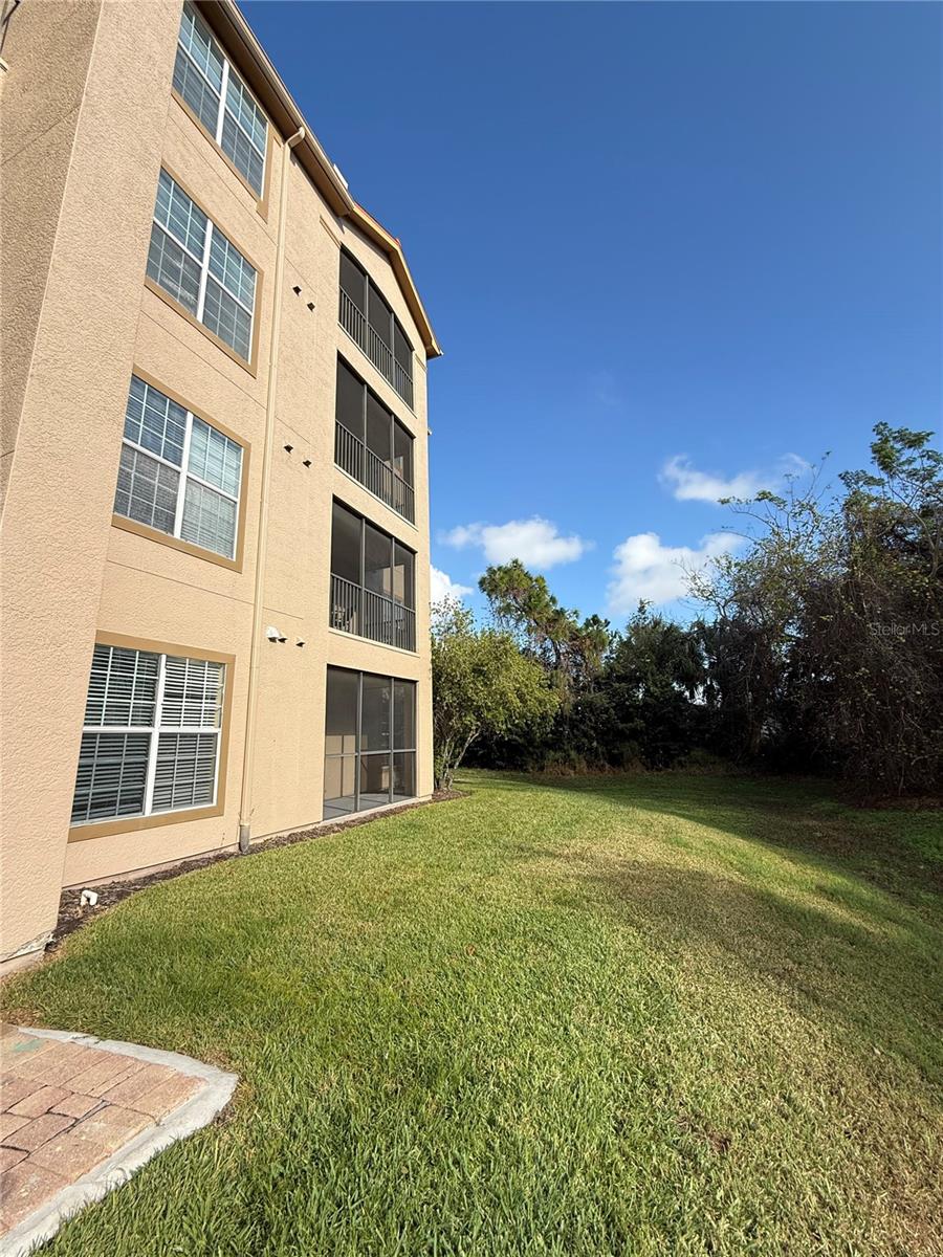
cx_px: 472
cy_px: 628
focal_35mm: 14
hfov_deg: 85.7
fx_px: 509
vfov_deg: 102.1
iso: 64
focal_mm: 2.22
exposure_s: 1/574
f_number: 2.2
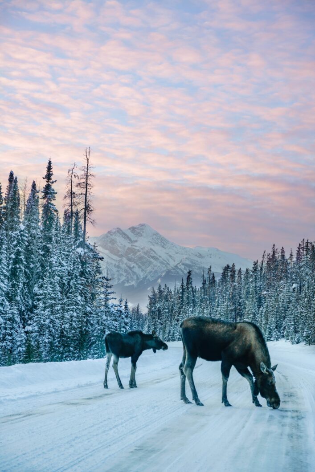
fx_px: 918
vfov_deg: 28.8
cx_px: 158
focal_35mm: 70
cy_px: 236
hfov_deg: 19.5
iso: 100
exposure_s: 1/100
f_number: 4.5
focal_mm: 70
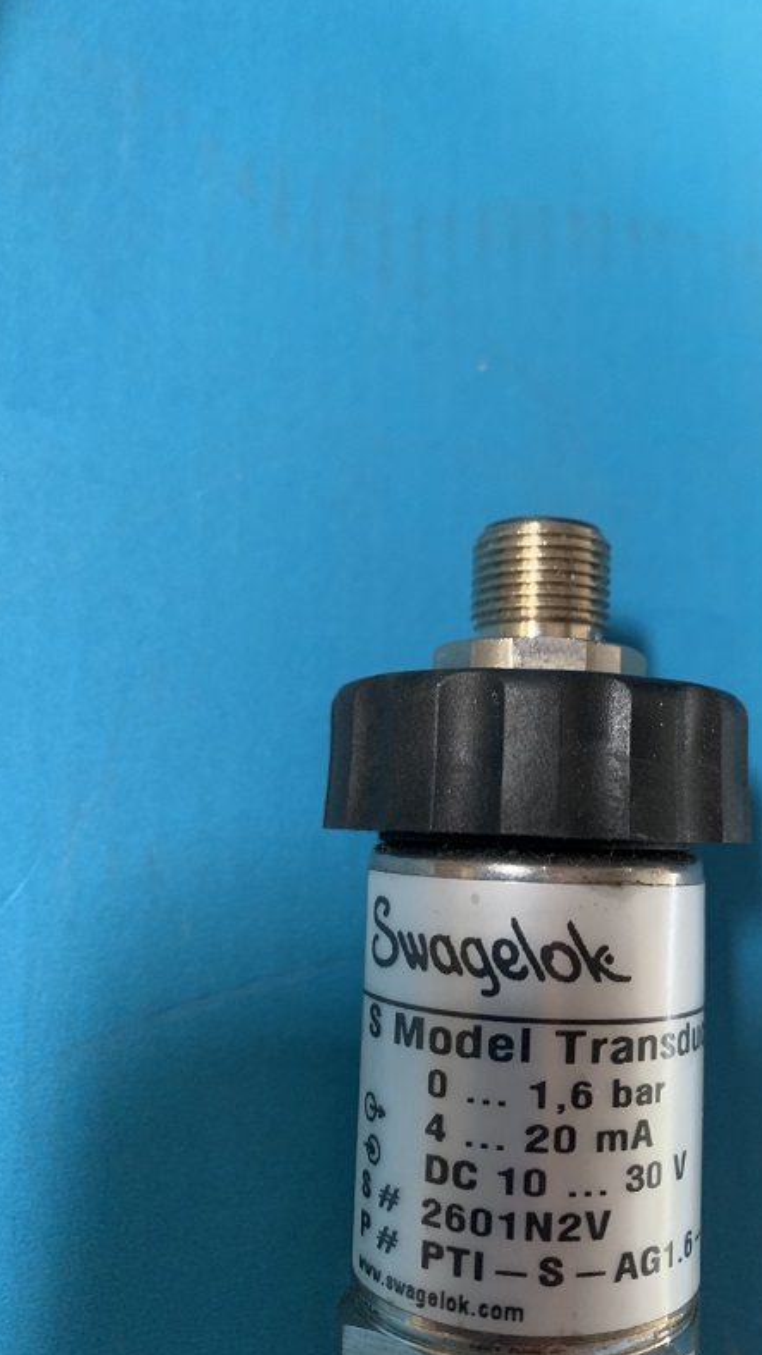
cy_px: 680
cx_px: 481
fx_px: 1042
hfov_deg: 39.9
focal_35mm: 29
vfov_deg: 66.1
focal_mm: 4.25
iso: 400
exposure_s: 1/40
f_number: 1.8
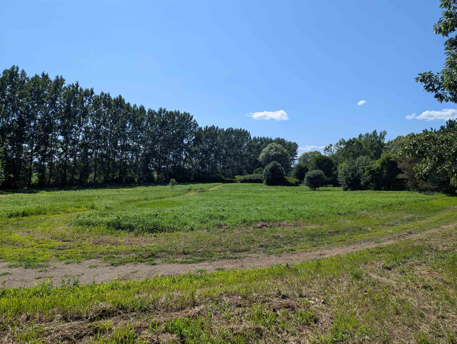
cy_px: 172
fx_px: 317
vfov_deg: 56.9
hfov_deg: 71.5
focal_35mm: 24
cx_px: 228
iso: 47
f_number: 1.85
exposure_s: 1/2833
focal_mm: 6.81
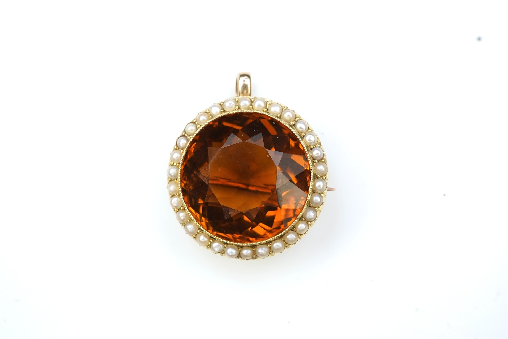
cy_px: 170
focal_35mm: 45
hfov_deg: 43.6
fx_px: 635
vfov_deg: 29.9
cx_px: 254
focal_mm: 30
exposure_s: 1/20
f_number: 18
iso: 500
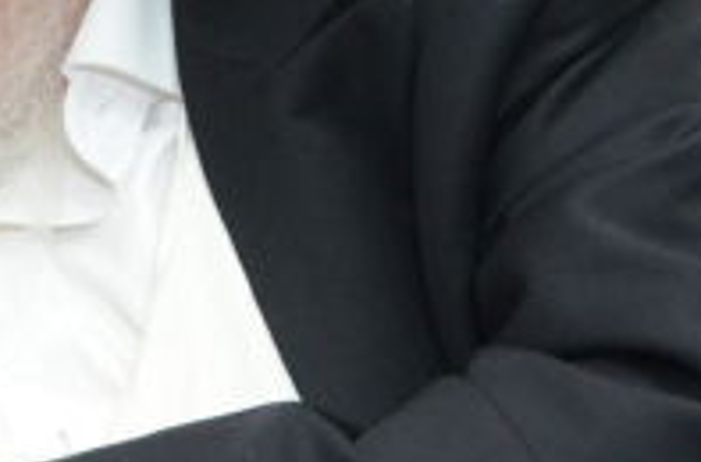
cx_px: -982
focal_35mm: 156
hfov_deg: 11.1
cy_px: -171
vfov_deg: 8.6
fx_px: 3028
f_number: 3.5
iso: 1000
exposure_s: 1/125
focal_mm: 20
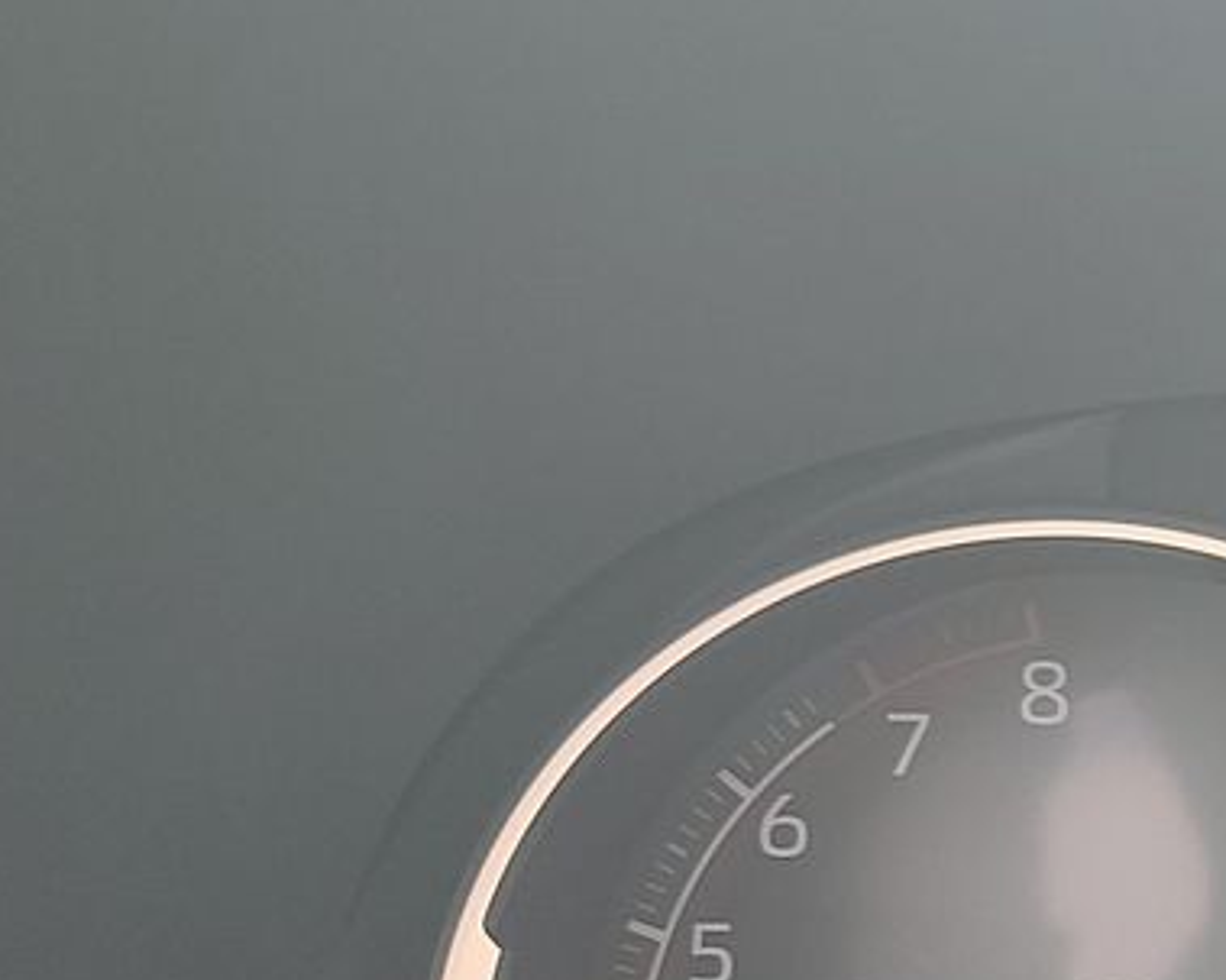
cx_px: 1980
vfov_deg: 15.3
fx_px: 3591
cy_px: 948
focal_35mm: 99
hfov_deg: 17.0
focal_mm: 6.7
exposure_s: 1/59
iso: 118
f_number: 1.8
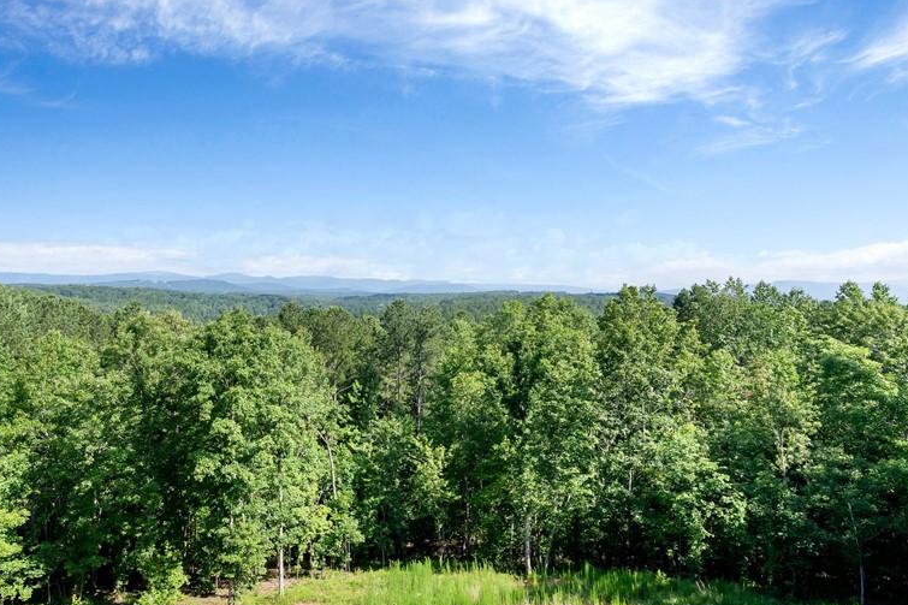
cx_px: 347
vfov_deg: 55.1
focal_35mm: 23
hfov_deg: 74.9
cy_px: 298
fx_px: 580
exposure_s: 1/160
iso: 100
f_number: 8
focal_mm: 16
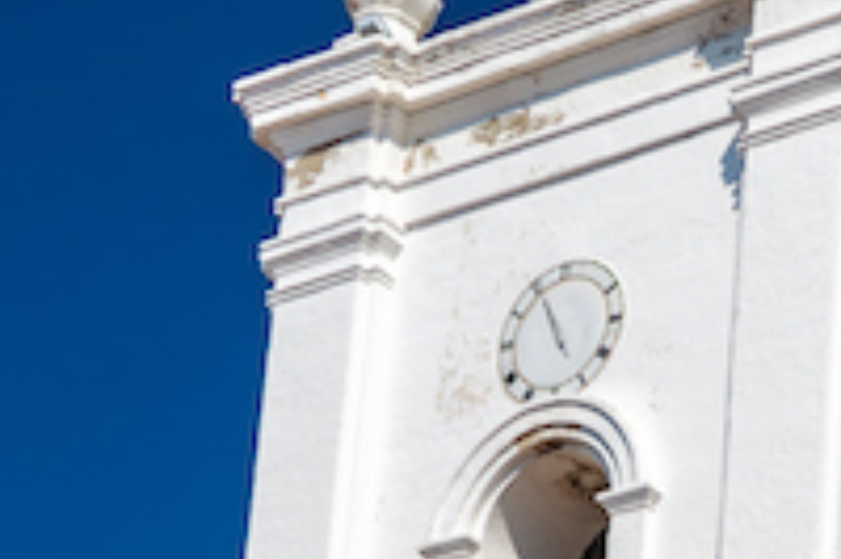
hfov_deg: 11.4
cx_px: 1510
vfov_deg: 7.8
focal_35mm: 168
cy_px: 1154
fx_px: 3921
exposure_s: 1/320
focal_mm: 28
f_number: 8
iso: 100
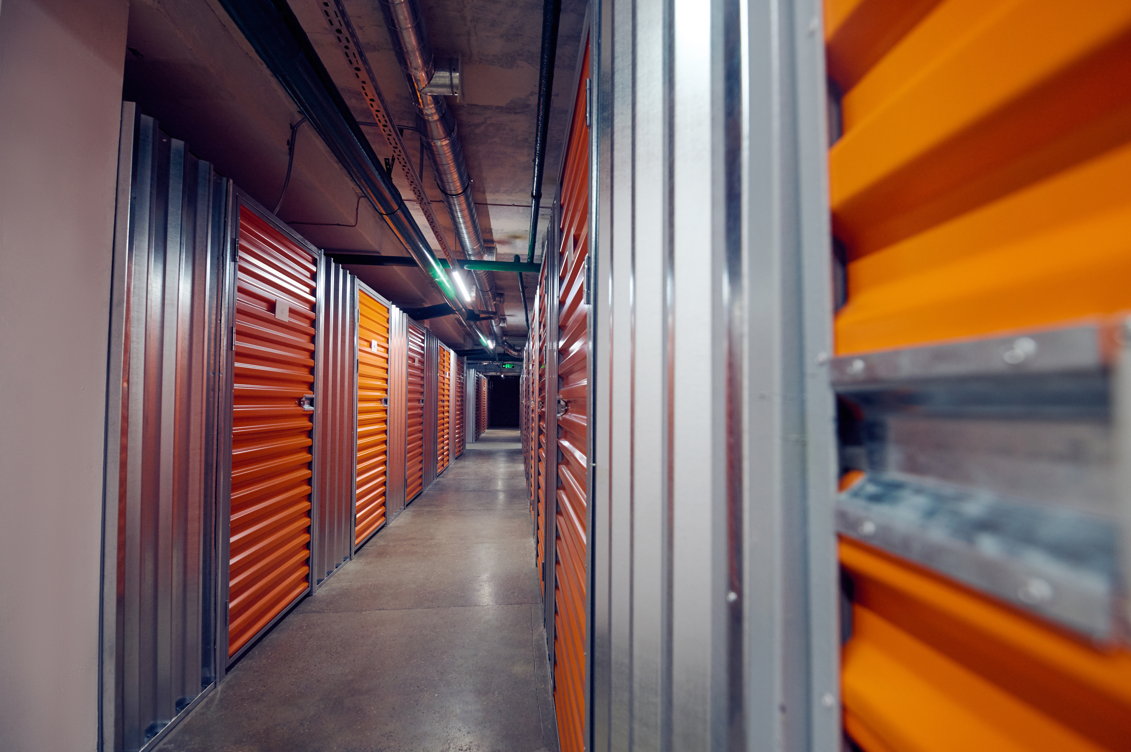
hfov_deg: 100.4
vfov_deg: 77.2
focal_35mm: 15
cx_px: 566
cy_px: 376
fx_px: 471
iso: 640
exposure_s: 1/160
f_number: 3.5
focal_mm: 15
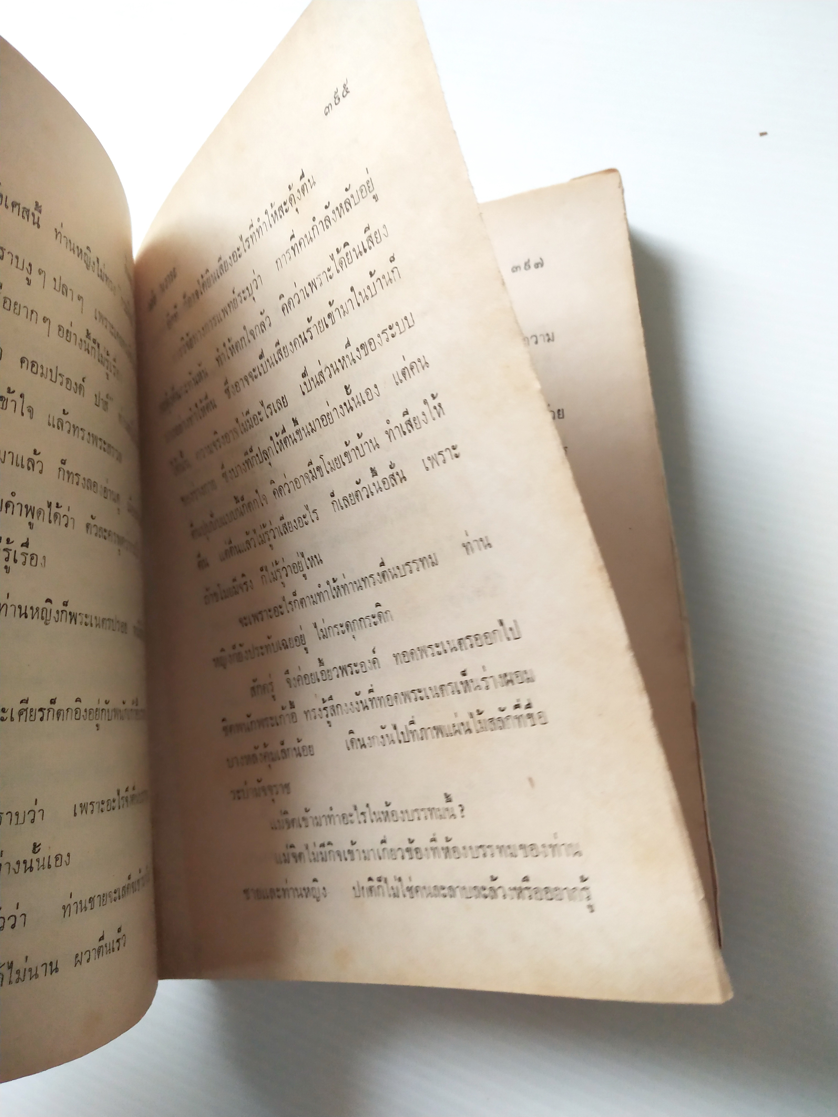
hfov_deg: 46.8
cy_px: 558
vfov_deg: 60.0
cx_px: 419
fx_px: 968
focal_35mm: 30
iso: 168
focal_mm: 3.95
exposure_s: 1/100
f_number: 1.8
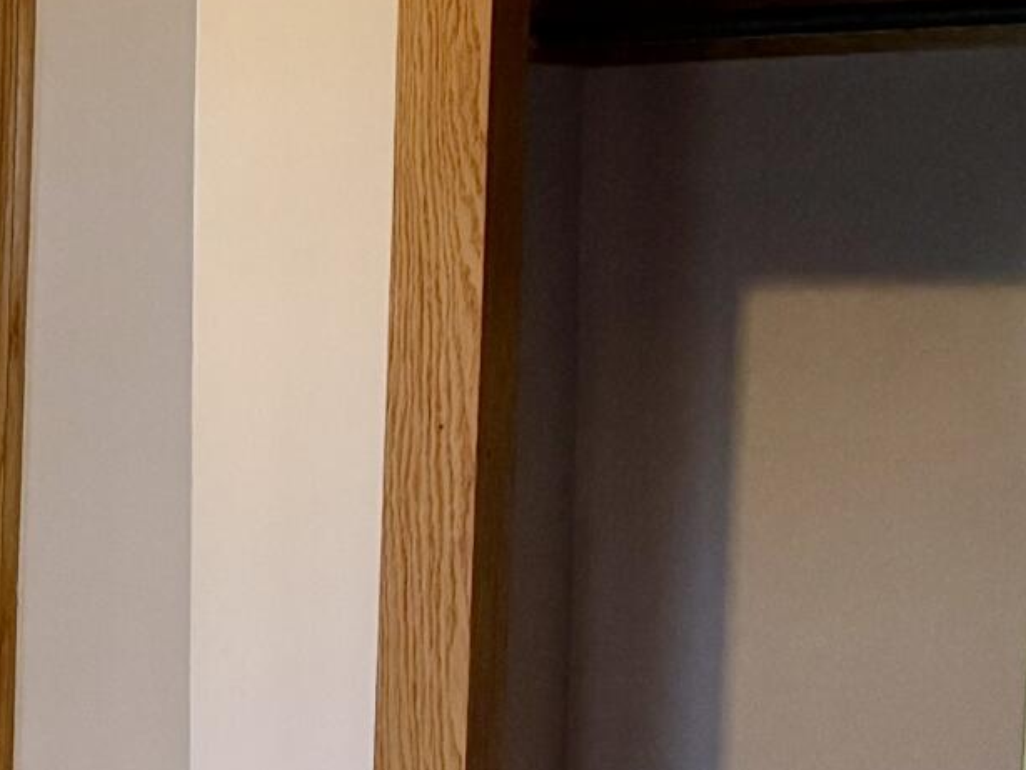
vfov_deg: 12.6
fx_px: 3470
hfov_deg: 13.2
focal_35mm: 117
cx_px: -1326
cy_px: 710
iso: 640
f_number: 1.78
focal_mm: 6.76
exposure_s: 1/40
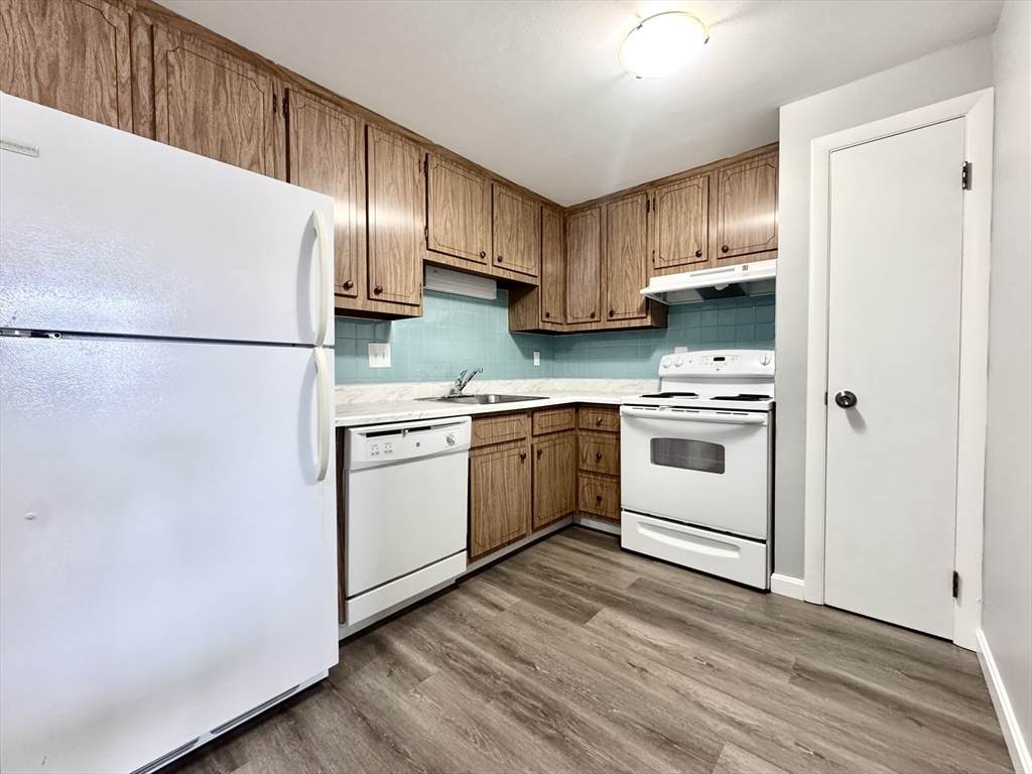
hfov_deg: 102.1
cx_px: 516
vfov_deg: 85.7
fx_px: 417
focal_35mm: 14
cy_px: 387
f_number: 2.2
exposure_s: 1/60
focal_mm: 2.22
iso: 320
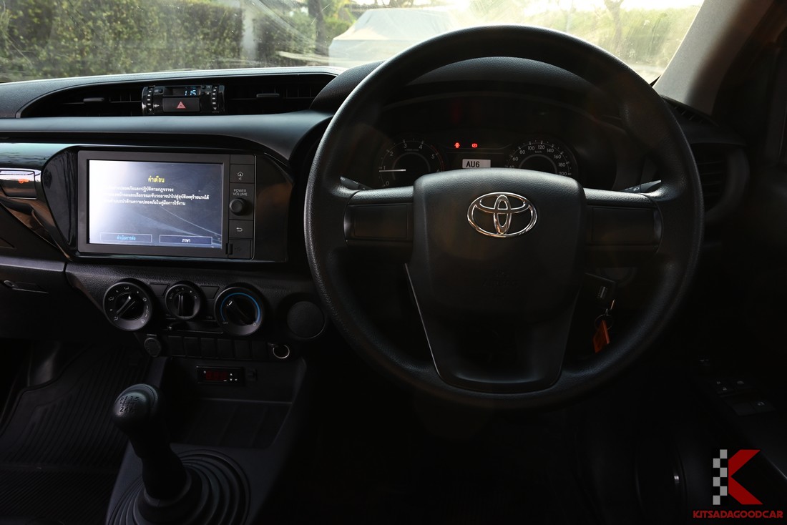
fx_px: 525
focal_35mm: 24
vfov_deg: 53.2
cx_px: 394
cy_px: 262
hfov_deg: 73.7
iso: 1250
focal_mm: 24
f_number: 9
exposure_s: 1/50
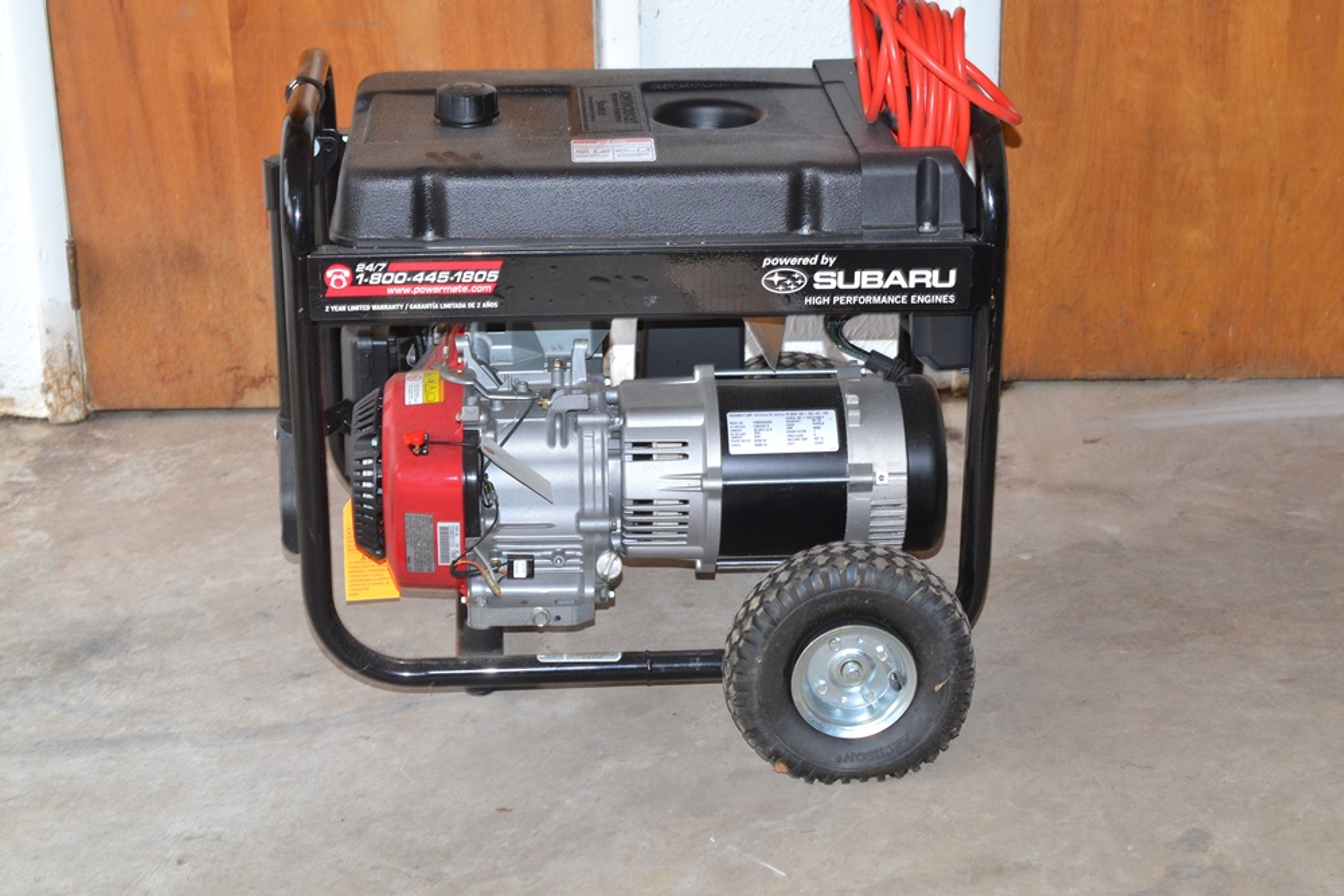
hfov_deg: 33.4
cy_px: 448
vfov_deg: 22.6
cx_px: 672
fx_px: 2240
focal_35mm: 60
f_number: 8
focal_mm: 40
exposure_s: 1/60
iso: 500
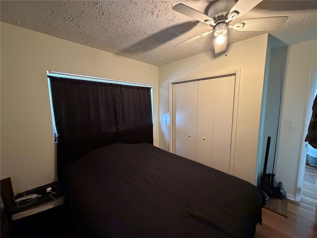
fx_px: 128
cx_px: 158
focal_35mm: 14
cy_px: 119
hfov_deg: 102.1
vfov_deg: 85.7
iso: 1000
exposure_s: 1/60
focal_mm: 2.22
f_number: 2.2
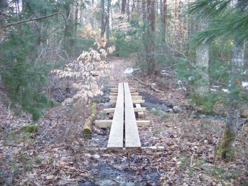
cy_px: 93
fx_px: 258
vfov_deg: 39.7
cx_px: 124
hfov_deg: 51.3
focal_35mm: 36
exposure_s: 1/30
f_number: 2.8
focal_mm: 5.85
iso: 118
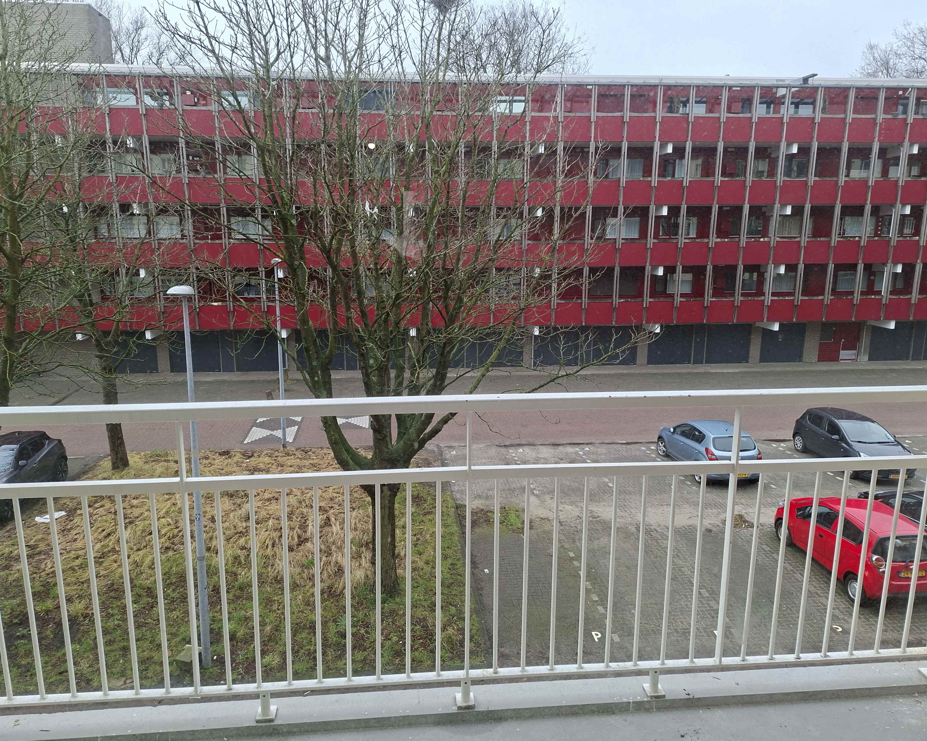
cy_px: 371
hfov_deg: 70.3
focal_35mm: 24
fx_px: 658
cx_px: 462
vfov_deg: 58.8
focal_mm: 5.54
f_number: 1.8
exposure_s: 1/259
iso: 50
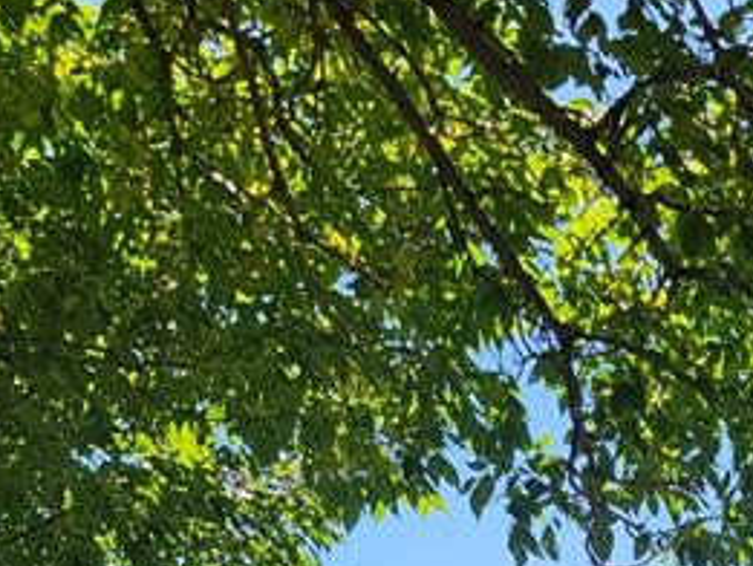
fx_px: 2220
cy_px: 905
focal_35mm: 102
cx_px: 684
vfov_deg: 13.5
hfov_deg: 18.9
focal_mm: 5.4
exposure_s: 1/1695
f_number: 1.8
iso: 40
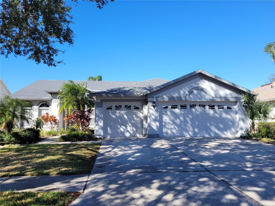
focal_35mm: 26
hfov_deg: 67.3
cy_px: 103
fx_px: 207
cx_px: 138
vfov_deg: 53.1
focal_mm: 5.4
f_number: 1.8
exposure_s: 1/1195
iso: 40
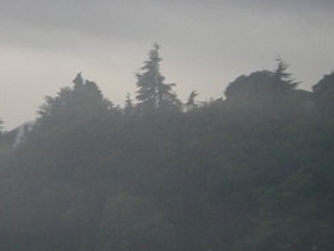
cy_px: 173
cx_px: -186
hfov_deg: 8.2
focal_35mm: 236
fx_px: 2277
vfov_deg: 6.3
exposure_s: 1/60
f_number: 3.8
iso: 50
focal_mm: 12
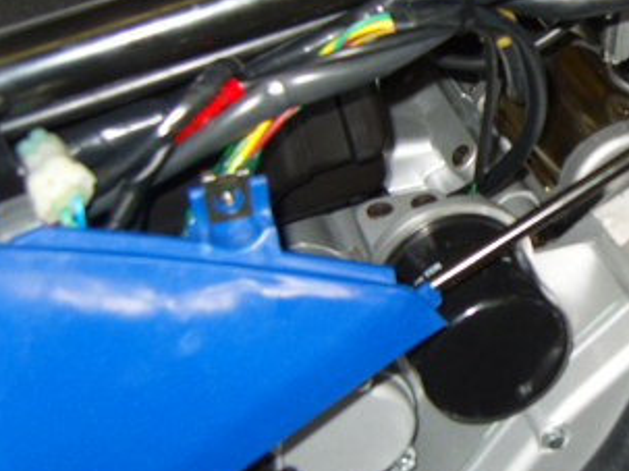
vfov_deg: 19.9
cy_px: 237
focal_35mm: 74
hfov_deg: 24.9
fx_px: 1344
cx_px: 646
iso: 100
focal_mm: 7.4
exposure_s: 1/30
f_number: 2.8
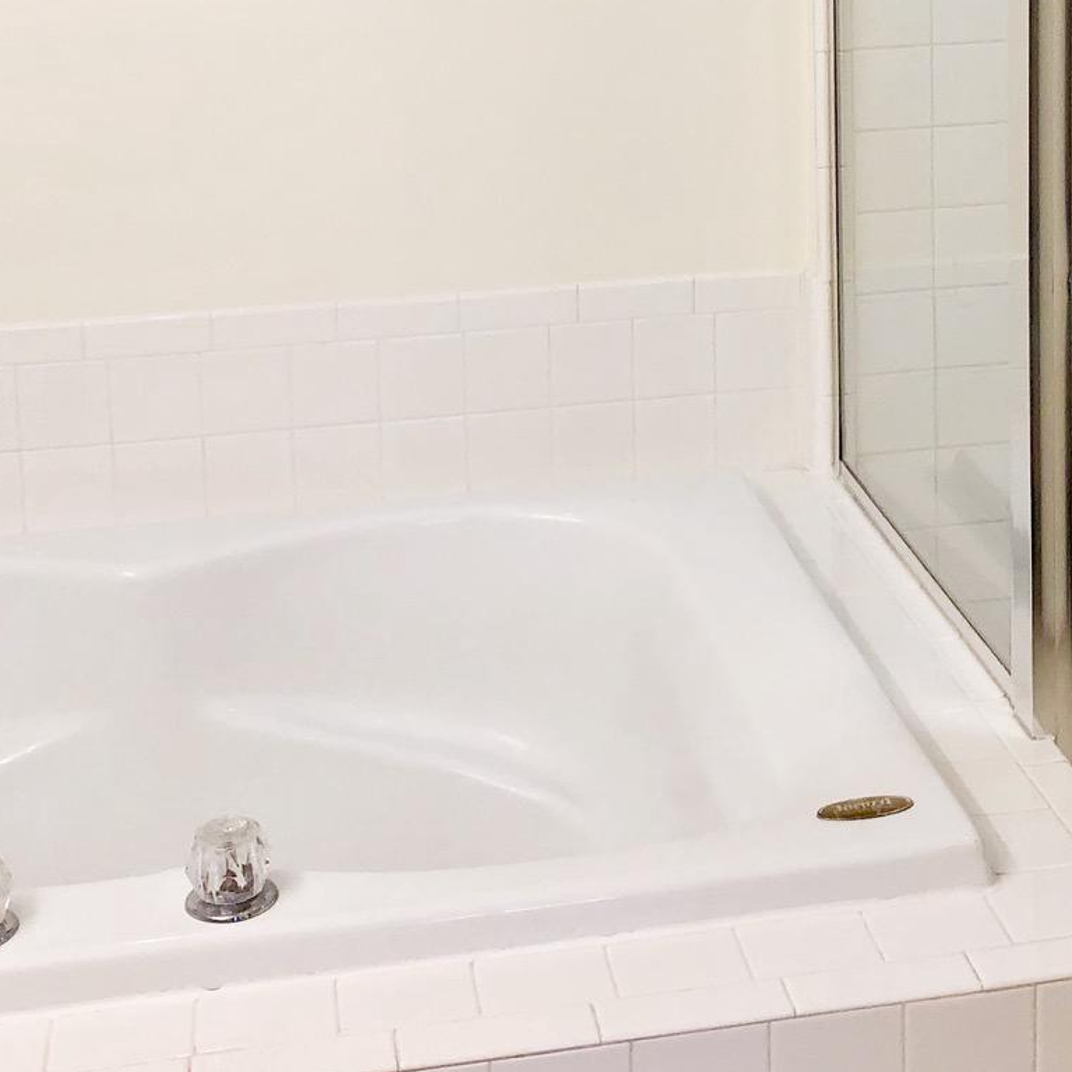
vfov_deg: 25.2
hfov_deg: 25.9
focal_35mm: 66
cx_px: 762
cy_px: 82
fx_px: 2312
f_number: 1.8
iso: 50
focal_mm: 3.99
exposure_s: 1/120
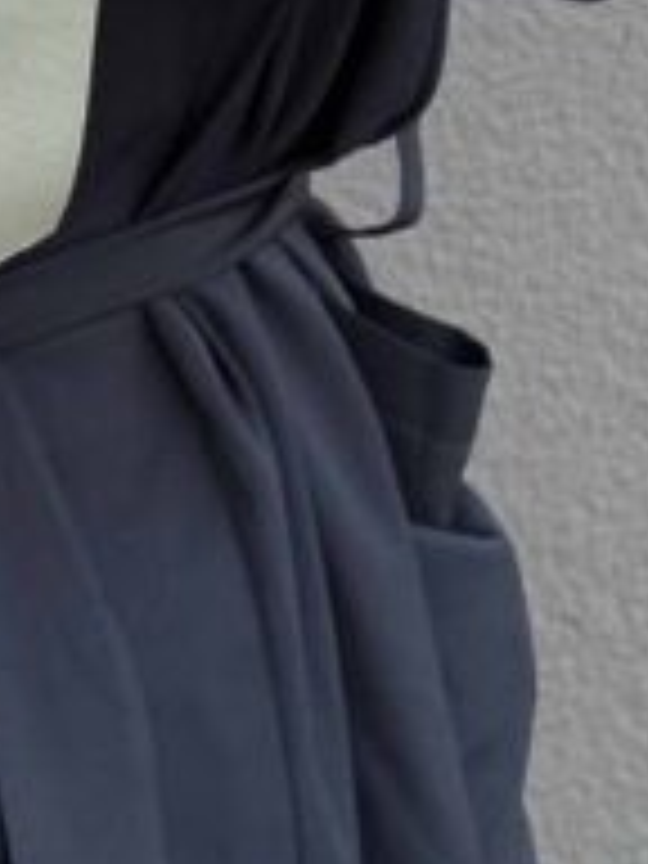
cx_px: -180
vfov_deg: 7.4
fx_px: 6390
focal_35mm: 256
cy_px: -1022
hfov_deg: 5.8
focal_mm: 6.9
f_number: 1.8
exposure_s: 1/516
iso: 64
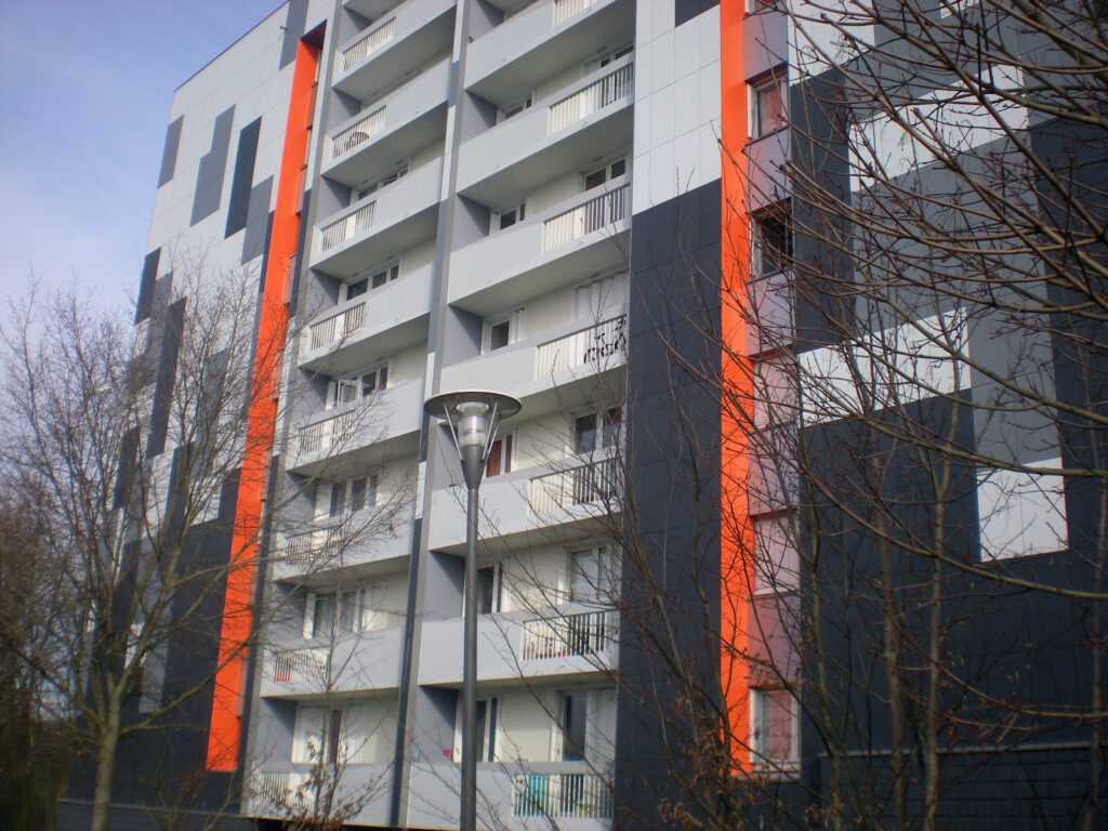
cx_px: 554
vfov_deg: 37.7
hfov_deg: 49.0
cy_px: 416
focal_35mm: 38
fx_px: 1216
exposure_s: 1/326
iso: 64
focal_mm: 6.3
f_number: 4.6
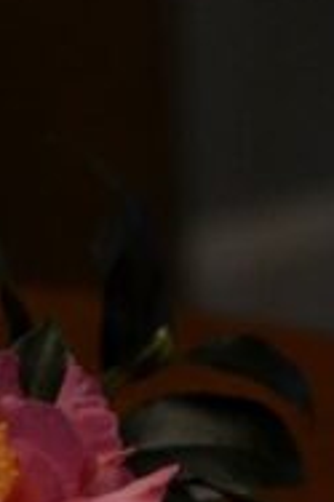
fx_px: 4559
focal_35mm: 327
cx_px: -244
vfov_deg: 6.1
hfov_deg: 4.2
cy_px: 1113
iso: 400
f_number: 3.5
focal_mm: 40
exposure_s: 1/60
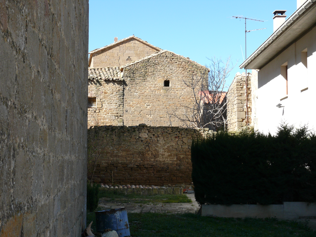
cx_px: 158
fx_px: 539
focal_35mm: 59
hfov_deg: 32.7
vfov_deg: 24.8
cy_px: 118
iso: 100
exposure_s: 1/160
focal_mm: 12.6
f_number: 7.1
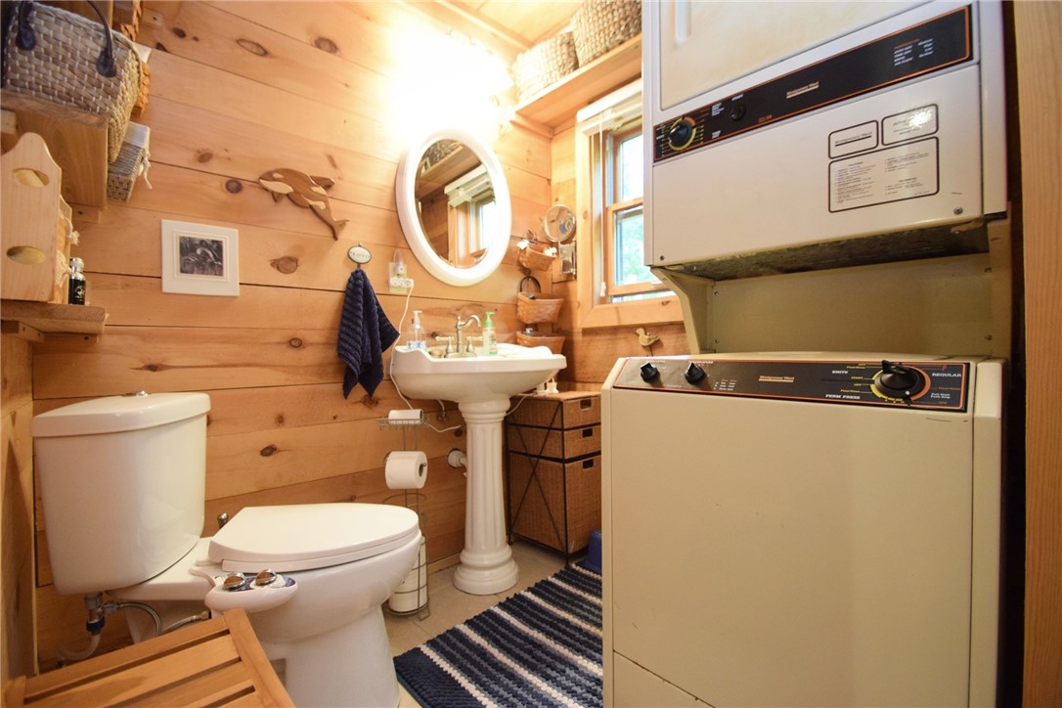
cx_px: 531
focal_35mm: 15
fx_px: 442
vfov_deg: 77.3
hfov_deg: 100.4
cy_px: 354
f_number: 3.5
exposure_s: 1/60
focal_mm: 10
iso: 2000
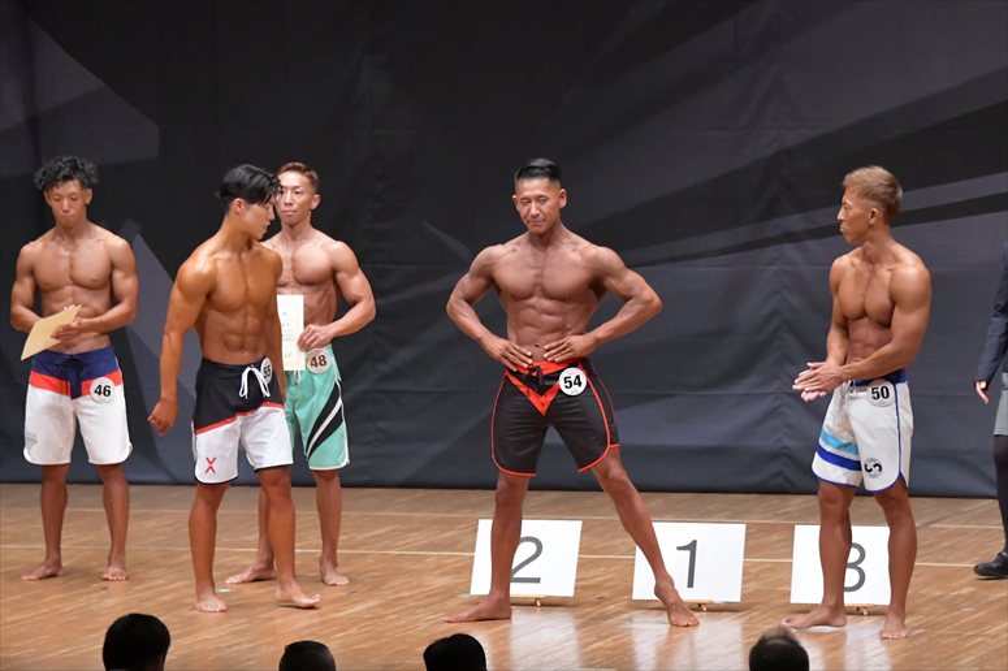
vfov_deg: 6.3
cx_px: 504
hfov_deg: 9.5
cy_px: 336
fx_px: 6073
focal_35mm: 217
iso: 8000
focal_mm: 145
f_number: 5.6
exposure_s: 1/400
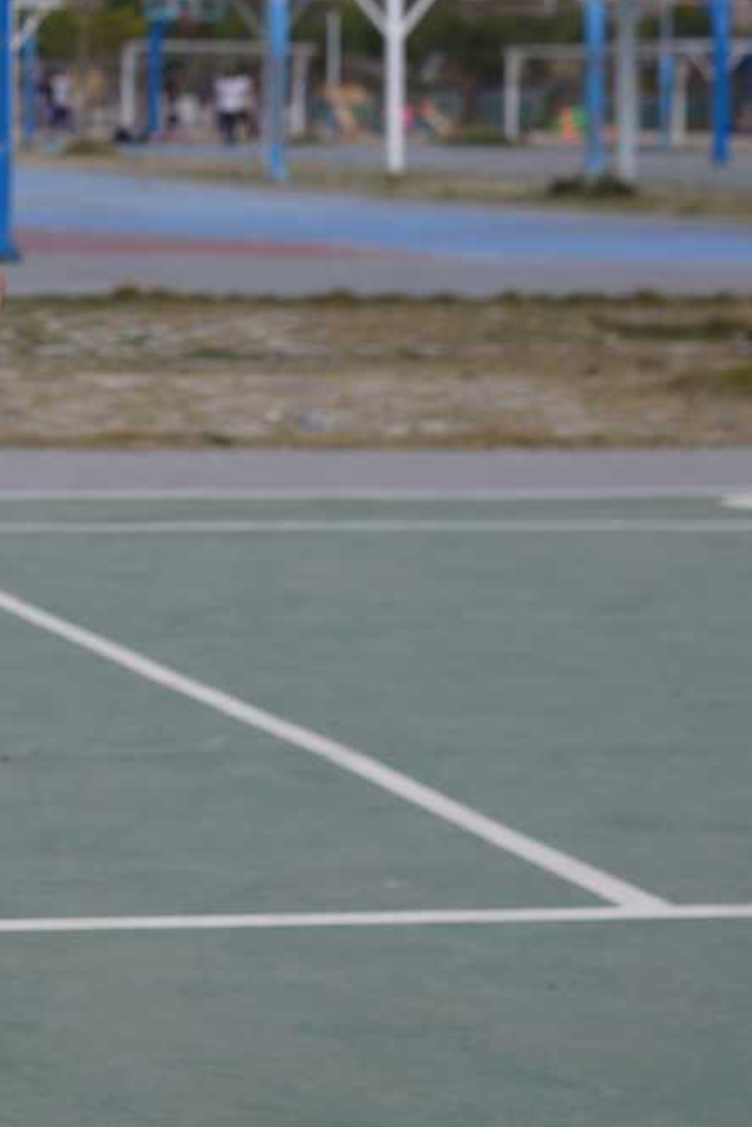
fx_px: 3726
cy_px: -61
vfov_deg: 16.7
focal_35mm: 119
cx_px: -496
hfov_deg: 10.9
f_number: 5.6
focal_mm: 35
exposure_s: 1/1250
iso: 160
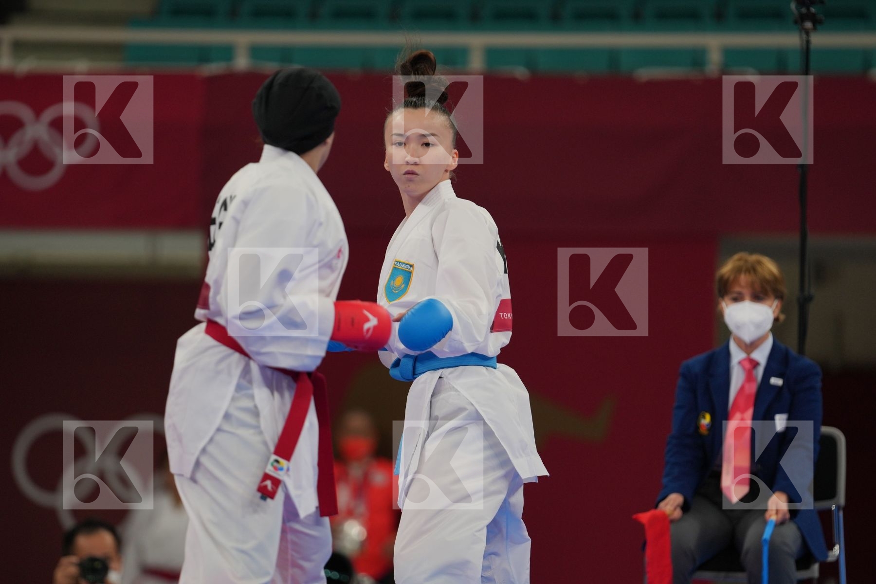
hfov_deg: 6.9
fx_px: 7299
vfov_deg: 4.6
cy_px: 292
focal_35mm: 300
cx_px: 438
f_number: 2.8
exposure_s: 1/1000
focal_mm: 200
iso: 400
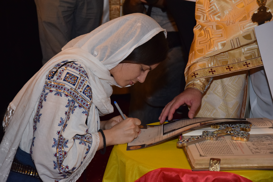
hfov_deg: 18.2
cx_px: 136
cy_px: 91
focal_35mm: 112
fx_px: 853
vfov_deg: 12.2
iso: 2000
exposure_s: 1/50
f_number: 5.3
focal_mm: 75
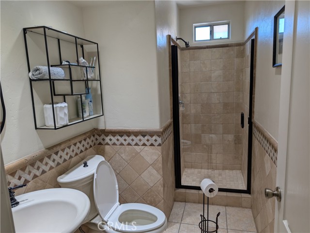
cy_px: 116
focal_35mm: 24
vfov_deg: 56.9
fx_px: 215
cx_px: 155
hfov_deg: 71.6
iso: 28
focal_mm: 6.9
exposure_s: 1/120
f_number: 1.68
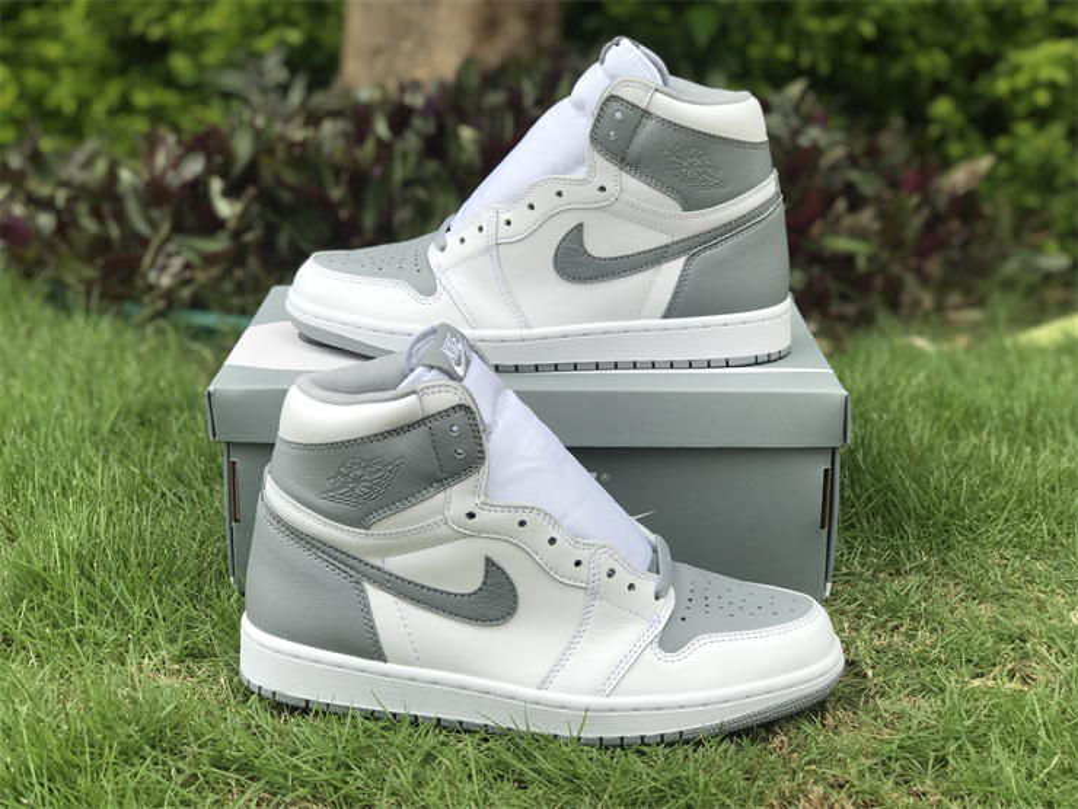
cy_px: 404
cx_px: 539
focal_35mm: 57
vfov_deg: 25.7
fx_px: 1775
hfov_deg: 33.8
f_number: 2.8
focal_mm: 6.6
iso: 20
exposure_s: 1/229
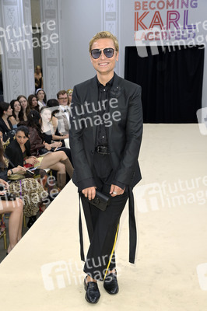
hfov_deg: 25.9
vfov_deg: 38.2
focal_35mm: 52
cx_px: 104
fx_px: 449
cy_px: 156
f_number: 5.6
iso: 500
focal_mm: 52
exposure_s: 1/250
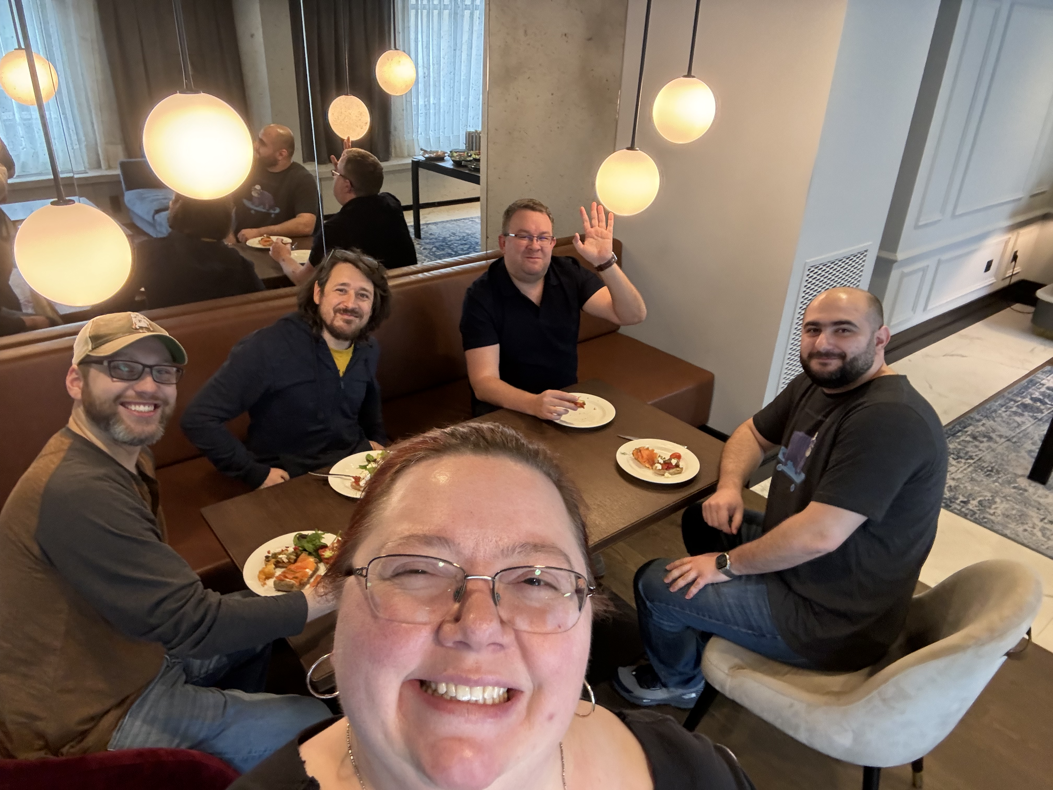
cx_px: 526
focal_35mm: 23
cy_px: 395
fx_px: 700
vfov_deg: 58.9
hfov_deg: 73.9
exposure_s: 1/49
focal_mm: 2.69
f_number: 1.9
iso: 250
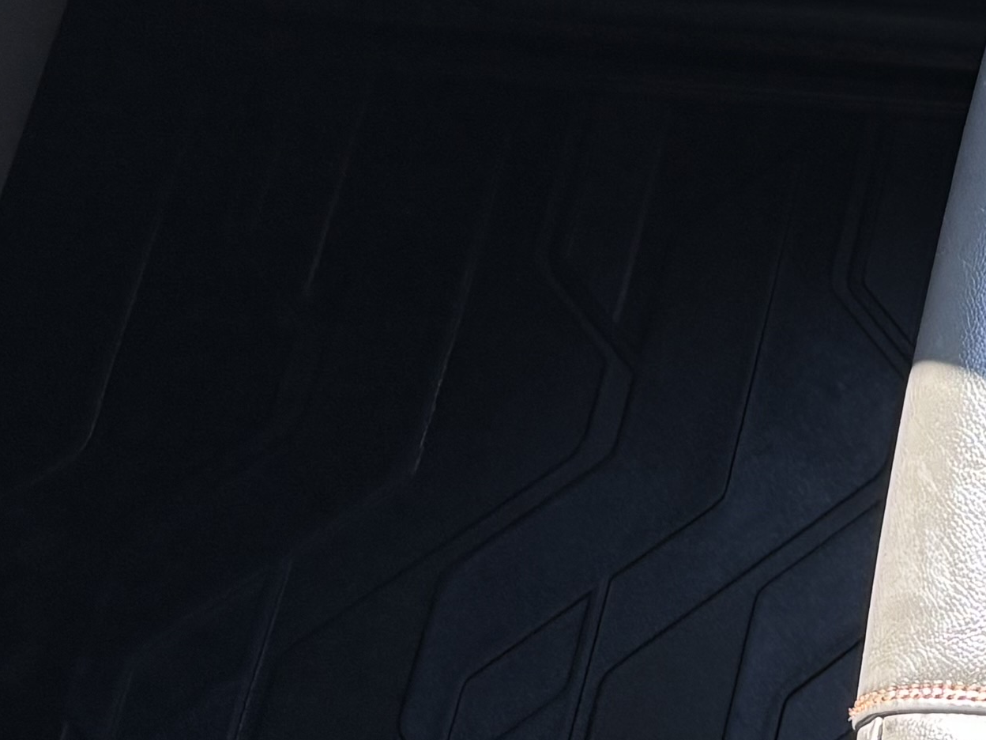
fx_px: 3390
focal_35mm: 119
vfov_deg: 12.2
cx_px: 2191
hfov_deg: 13.3
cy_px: -78
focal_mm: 5.96
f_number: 1.6
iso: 40
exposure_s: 1/180
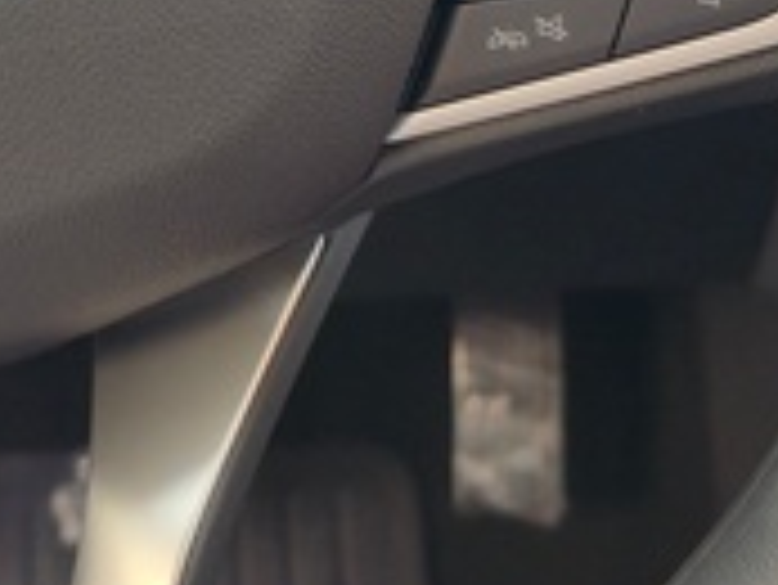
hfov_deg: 14.5
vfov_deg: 10.7
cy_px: -140
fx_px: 3059
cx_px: 432
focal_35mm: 136
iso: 80
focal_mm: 6.3
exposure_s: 1/60
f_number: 1.7
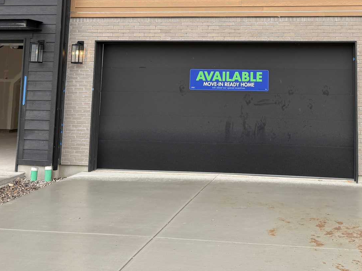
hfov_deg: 41.2
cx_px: 258
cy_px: 32
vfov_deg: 30.9
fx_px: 471
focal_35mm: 45
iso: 100
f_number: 1.78
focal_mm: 6.76
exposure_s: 1/627
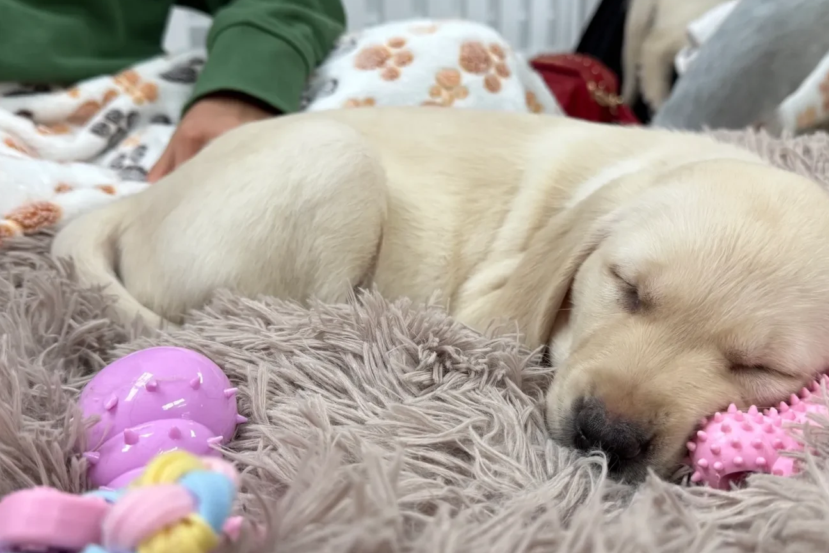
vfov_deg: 36.0
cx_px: 460
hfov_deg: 51.8
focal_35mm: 37
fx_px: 852
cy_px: 267
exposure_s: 1/100
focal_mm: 6.76
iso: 125
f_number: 1.78
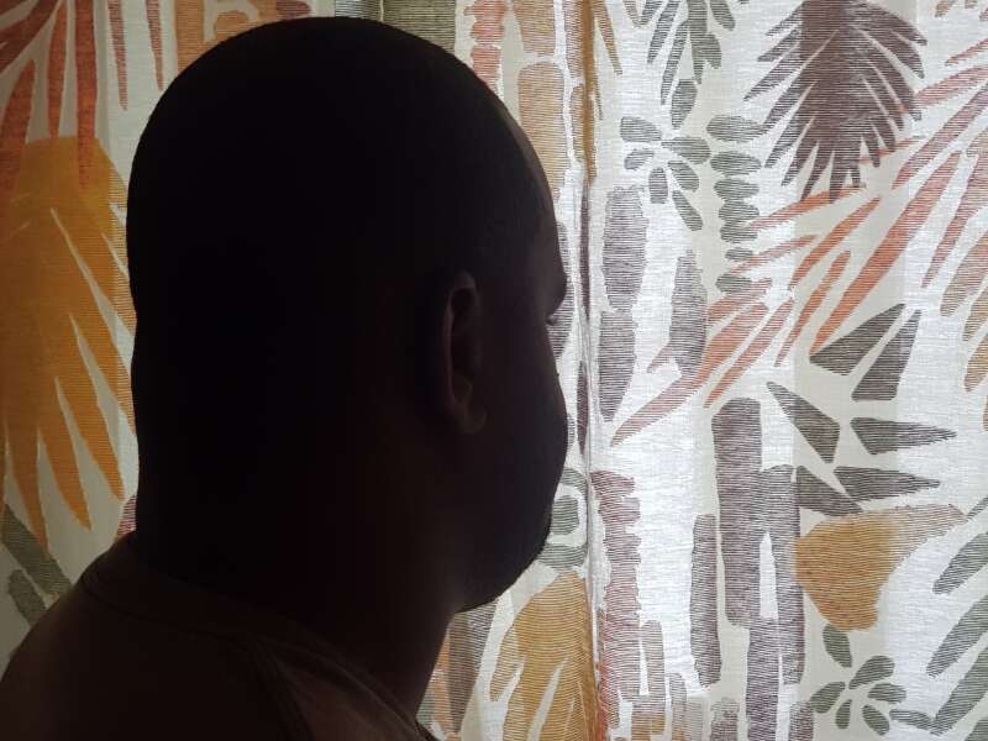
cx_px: 494
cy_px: 370
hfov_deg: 36.8
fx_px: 1484
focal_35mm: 52
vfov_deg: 28.0
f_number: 2.4
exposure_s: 1/30
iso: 160
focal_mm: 6
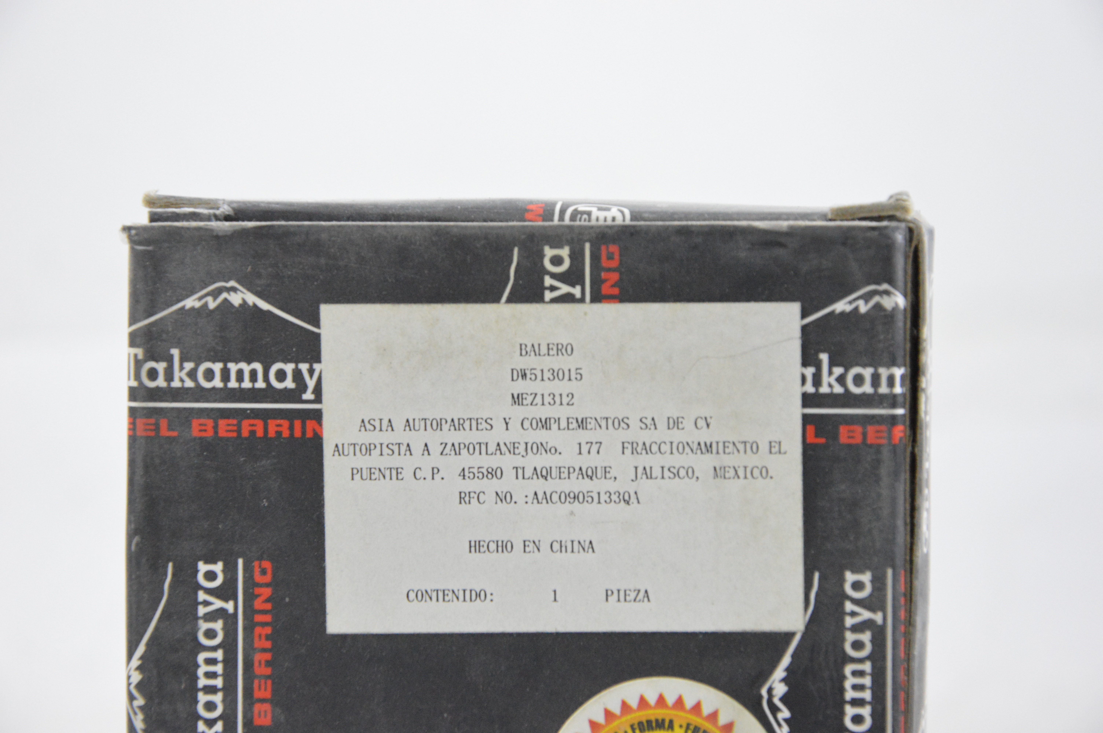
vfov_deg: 8.7
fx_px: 4821
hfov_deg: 13.1
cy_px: 366
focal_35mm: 158
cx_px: 552
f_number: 7.1
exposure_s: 1/100
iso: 3200
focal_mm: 105
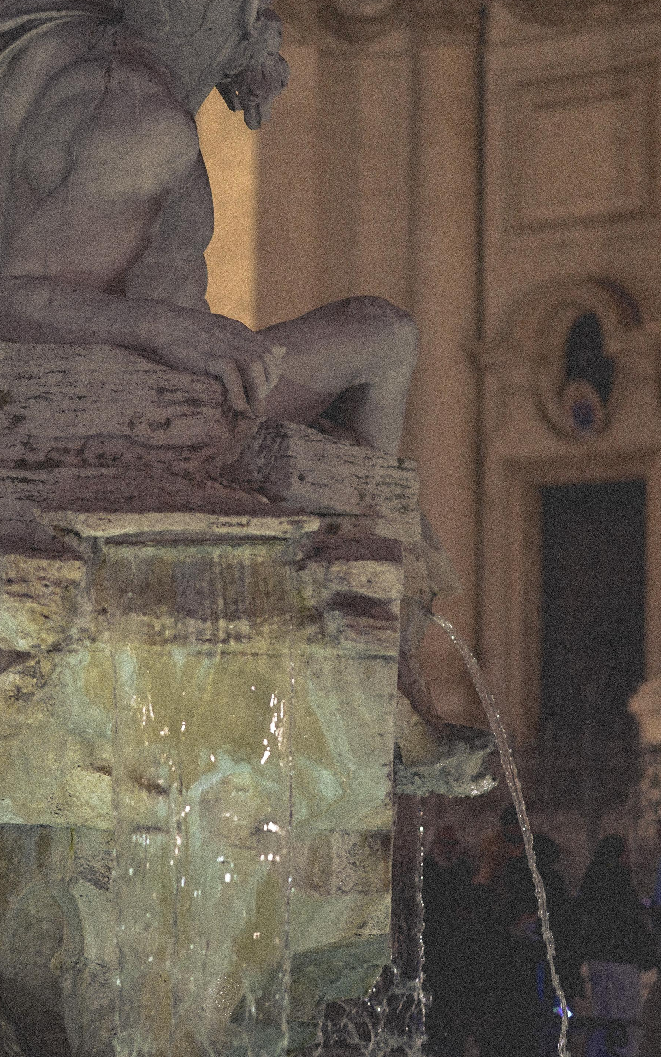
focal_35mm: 124
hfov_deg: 10.6
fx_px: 3574
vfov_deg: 16.8
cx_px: 272
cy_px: 491
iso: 2500
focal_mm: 85
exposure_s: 1/250
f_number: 1.4
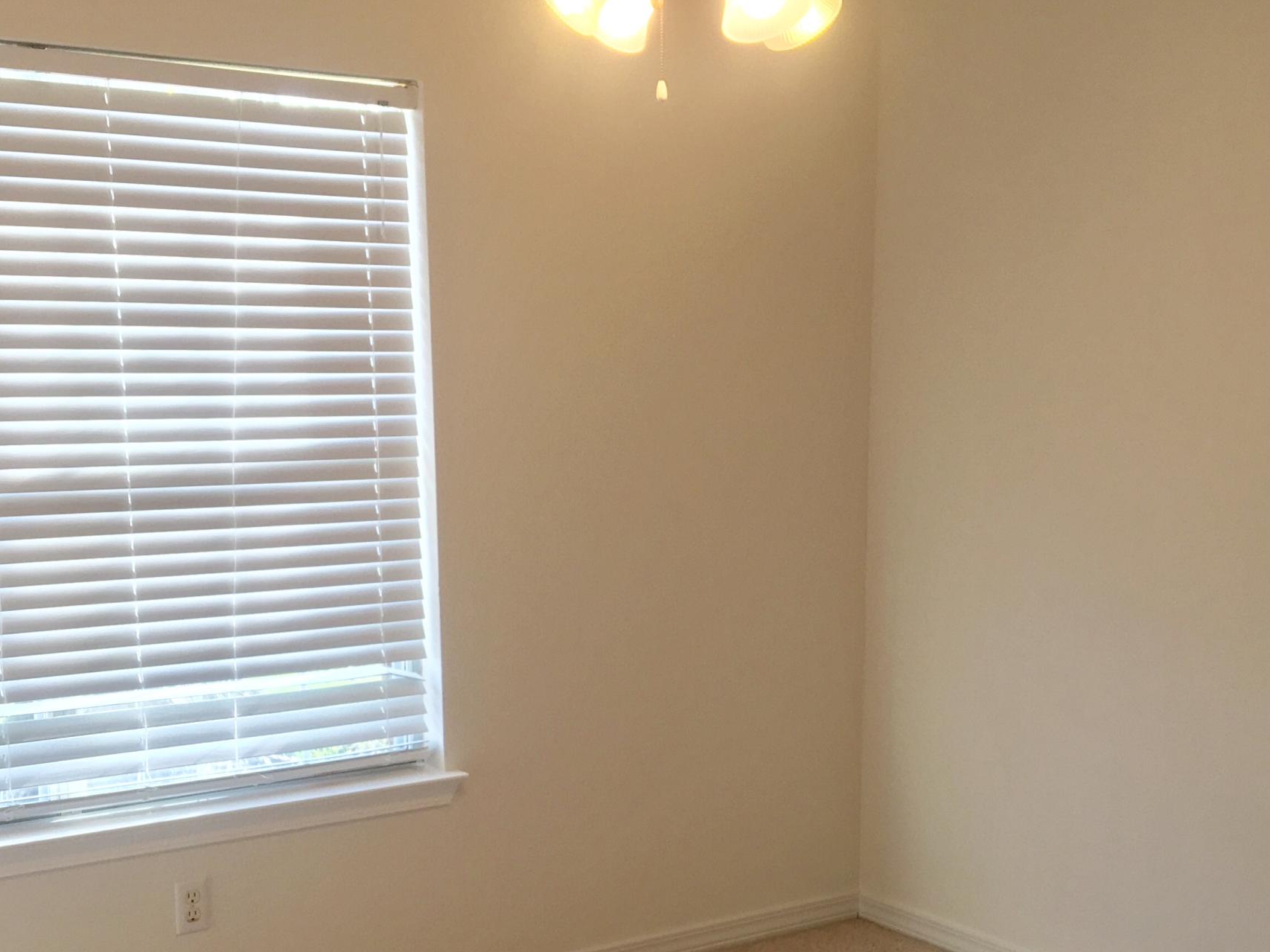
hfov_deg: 37.5
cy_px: 646
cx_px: 663
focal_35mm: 51
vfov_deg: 28.3
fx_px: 1871
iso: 25
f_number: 2.2
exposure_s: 1/40
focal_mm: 4.15
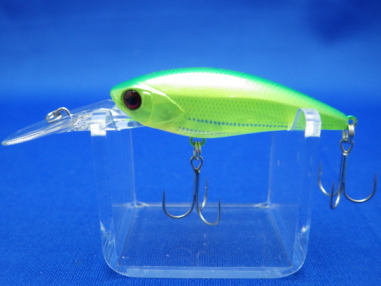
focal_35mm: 33
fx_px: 363
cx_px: 186
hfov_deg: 55.3
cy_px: 138
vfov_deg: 43.0
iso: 250
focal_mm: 5.5
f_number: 2.3
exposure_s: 1/45
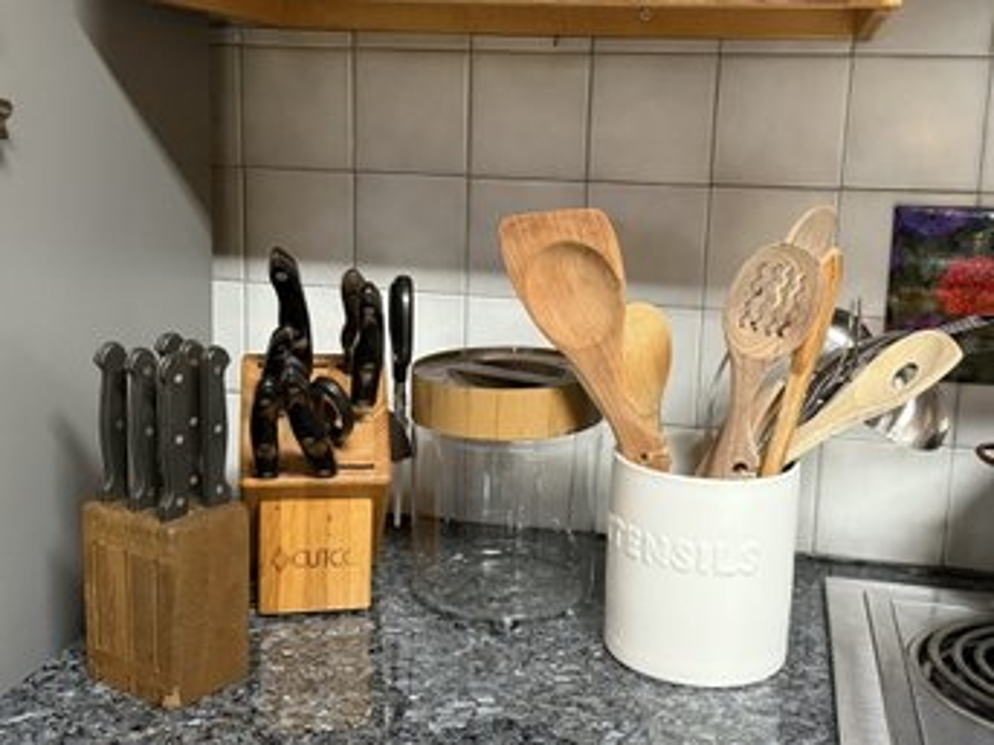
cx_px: 497
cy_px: 372
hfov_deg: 46.8
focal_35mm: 40
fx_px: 1148
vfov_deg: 35.9
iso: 500
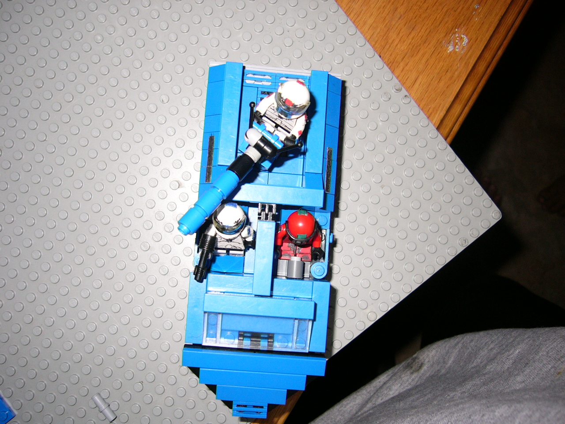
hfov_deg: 52.6
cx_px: 282
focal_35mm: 35
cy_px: 212
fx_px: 571
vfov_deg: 40.7
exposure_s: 1/60
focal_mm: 5.8
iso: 100
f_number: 2.8
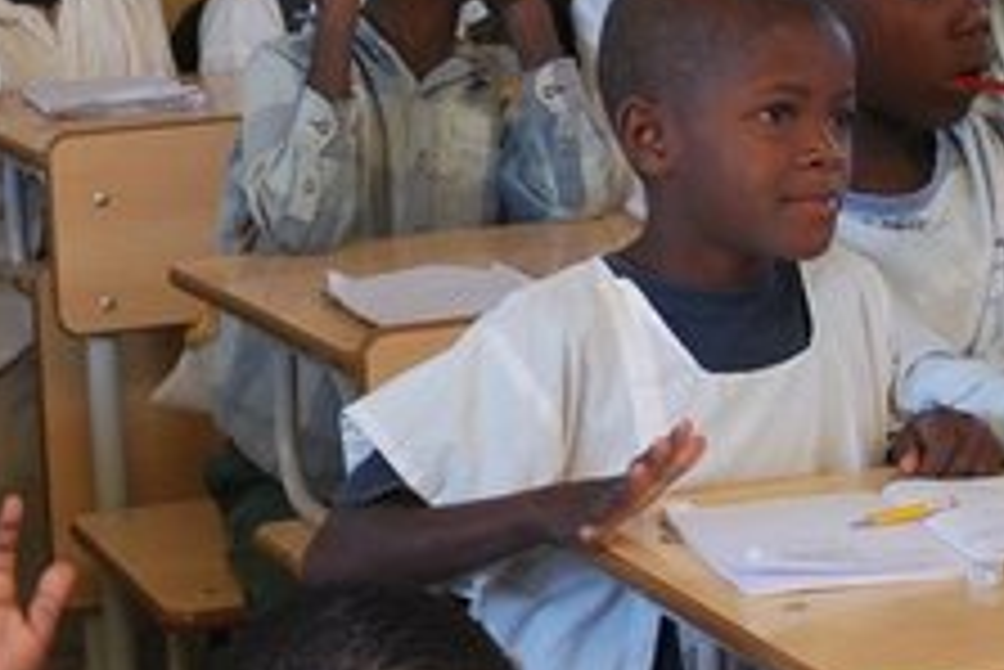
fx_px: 4604
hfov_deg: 12.4
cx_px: 162
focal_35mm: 165
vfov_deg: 8.3
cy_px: 106
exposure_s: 1/60
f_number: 4
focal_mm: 24
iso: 200
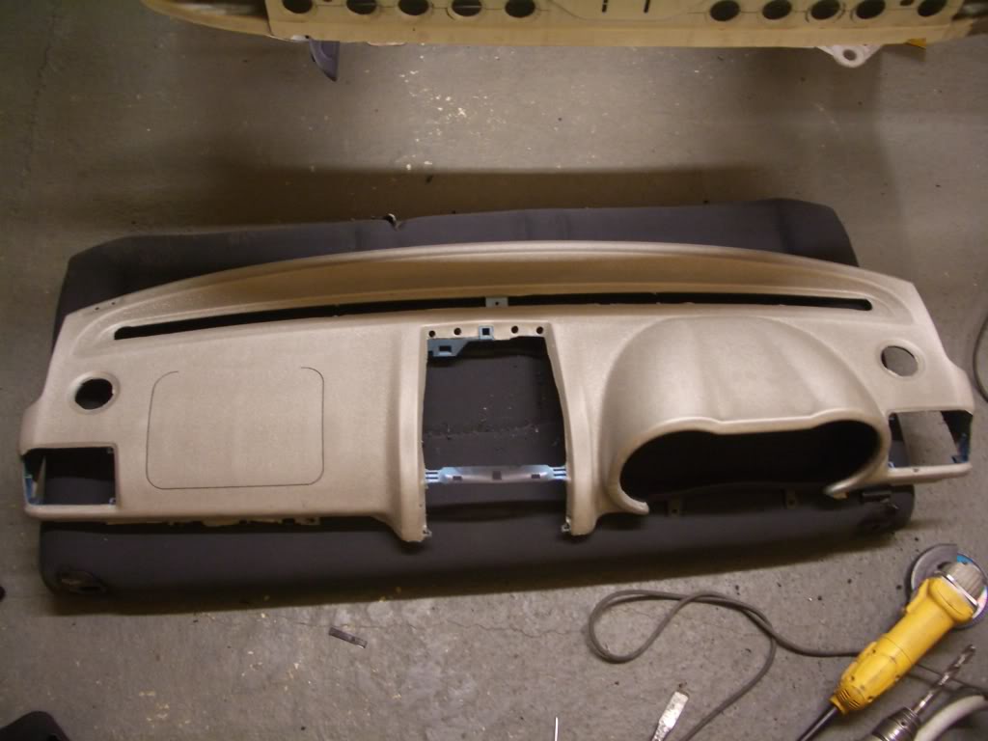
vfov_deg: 40.7
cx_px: 494
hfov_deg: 52.6
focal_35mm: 35
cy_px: 370
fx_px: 999
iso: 200
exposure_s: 1/10
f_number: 2.6
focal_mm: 5.8
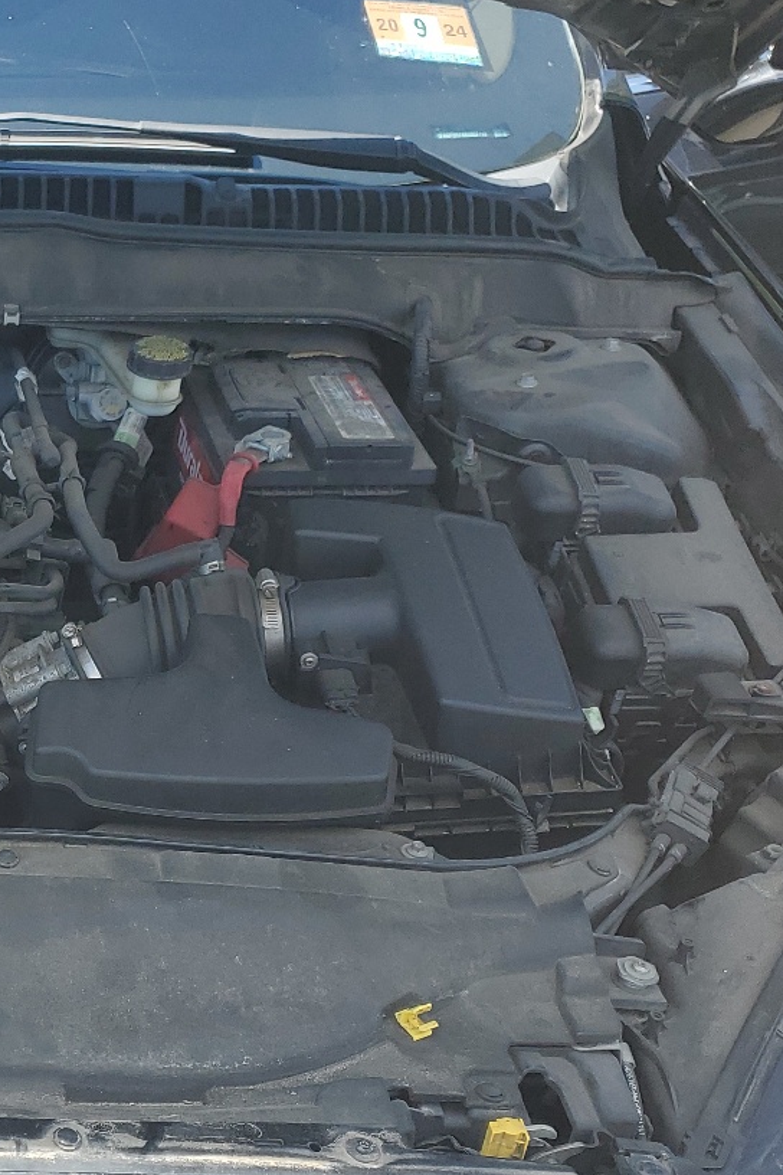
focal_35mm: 53
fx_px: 1729
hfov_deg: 23.3
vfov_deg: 37.3
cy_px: 734
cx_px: -161
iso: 50
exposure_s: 1/833
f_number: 1.5
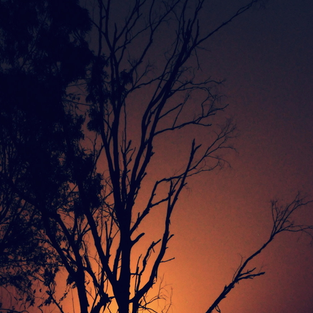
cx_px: 162
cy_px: 205
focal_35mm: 268
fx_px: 2742
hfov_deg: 6.5
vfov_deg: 6.5
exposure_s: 1/3200
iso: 1000
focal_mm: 116
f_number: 29
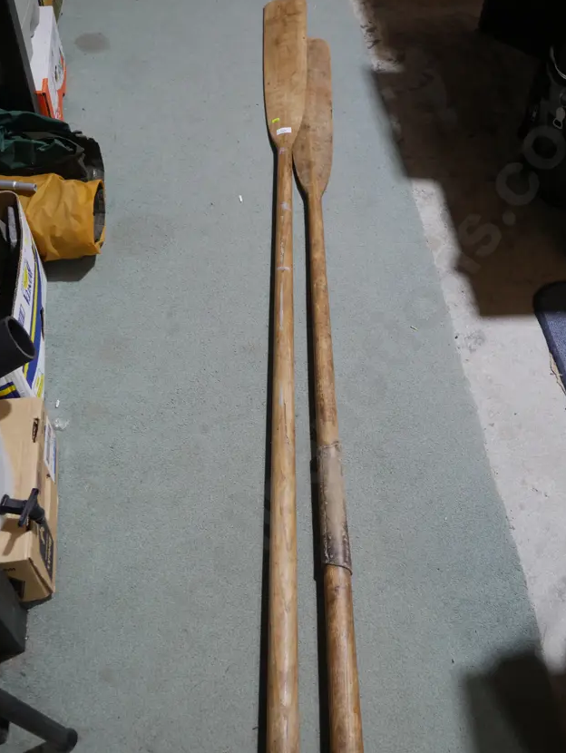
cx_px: 342
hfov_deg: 38.5
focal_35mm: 37
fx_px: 805
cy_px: 416
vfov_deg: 50.0
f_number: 3.6
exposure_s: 1/60
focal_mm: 15
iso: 320
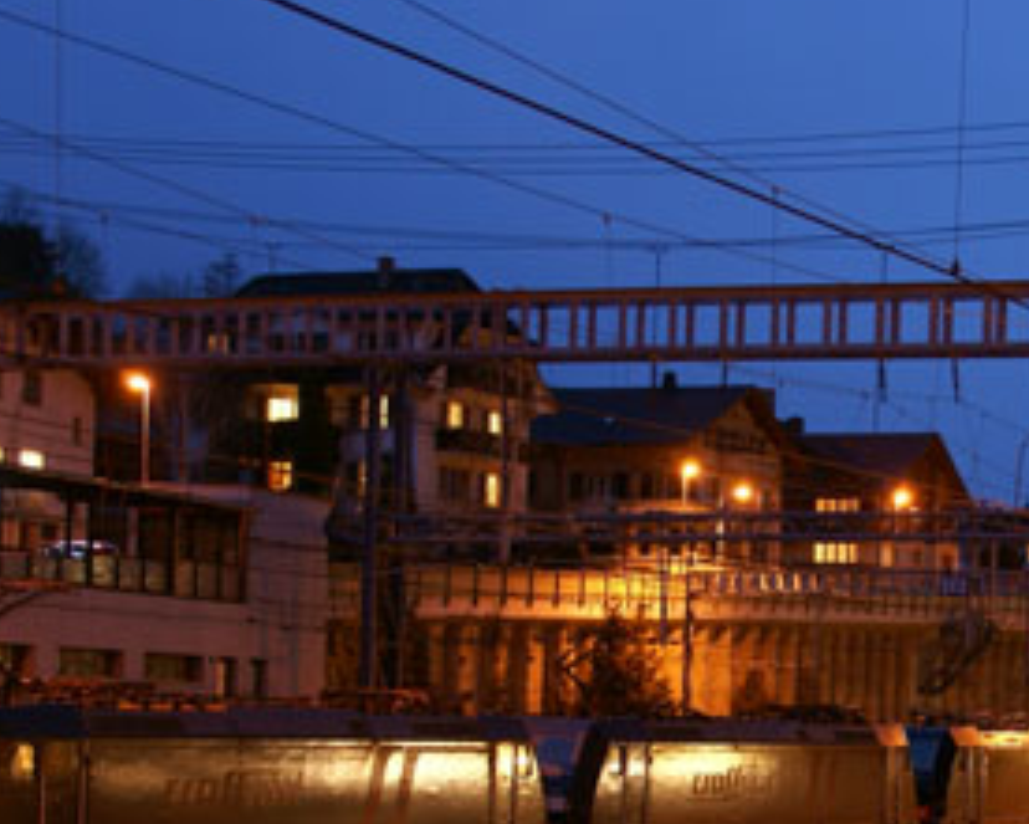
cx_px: 781
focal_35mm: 92
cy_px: 712
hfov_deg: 20.6
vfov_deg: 16.5
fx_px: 2803
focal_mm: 28
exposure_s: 8
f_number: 4.5
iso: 100
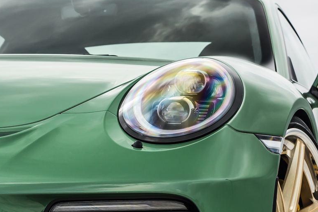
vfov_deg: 7.8
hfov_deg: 11.7
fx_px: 1546
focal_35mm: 175
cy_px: 161
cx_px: 234
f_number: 7.1
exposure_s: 1/200
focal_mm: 70
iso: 320
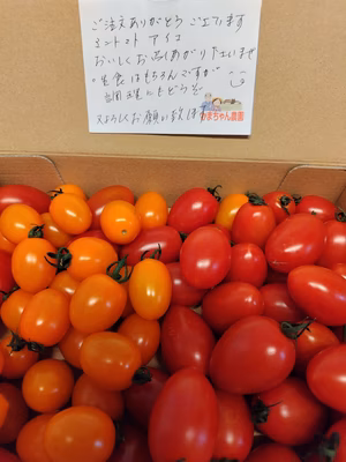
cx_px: 173
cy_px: 231
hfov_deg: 58.9
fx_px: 307
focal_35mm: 23
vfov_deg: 73.9
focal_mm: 5.5
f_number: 1.9
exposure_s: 1/60
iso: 270
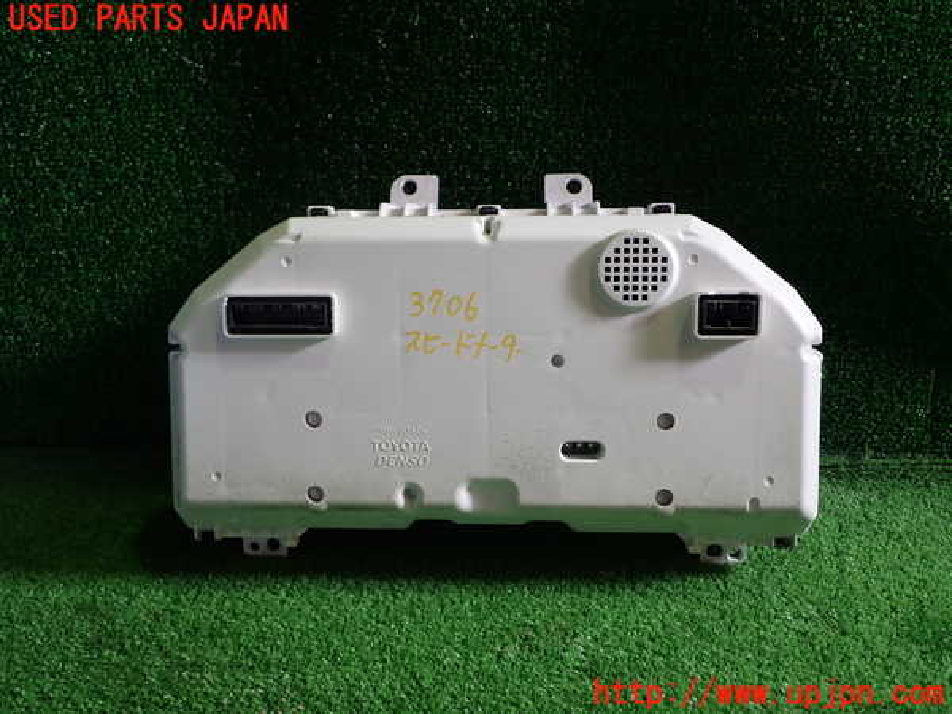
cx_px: 476
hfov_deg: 60.0
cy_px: 357
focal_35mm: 30
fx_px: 825
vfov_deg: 46.8
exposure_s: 1/60
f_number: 2.3
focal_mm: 5.4
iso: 160
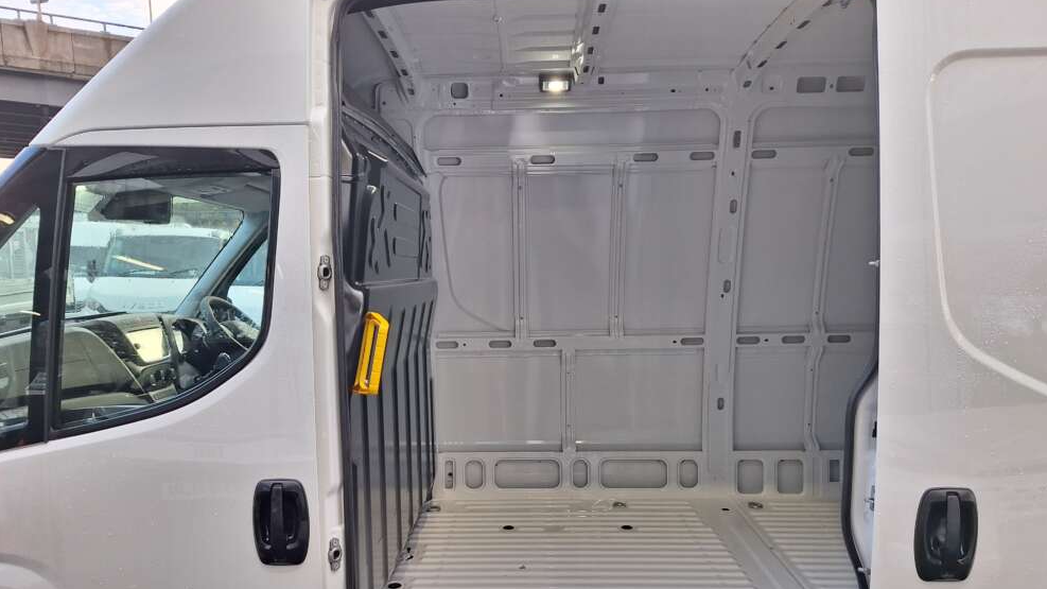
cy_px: 381
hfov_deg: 71.9
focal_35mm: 26
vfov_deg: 43.9
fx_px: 722
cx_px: 507
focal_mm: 5.54
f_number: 1.8
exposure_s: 1/129
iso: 40
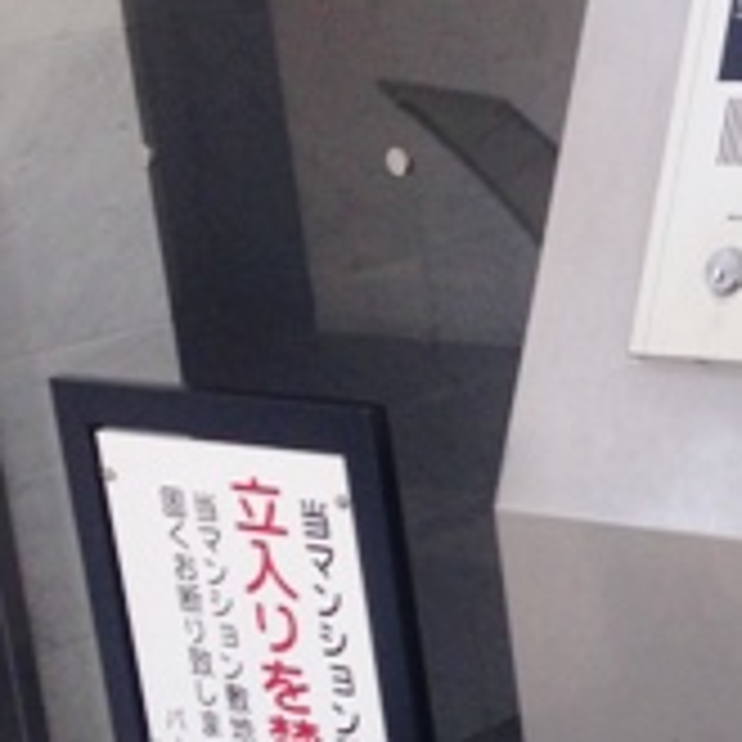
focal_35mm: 113
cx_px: 1003
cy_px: 490
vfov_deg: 15.4
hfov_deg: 14.7
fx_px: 2740
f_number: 2.4
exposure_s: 1/135
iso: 50
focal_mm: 4.12
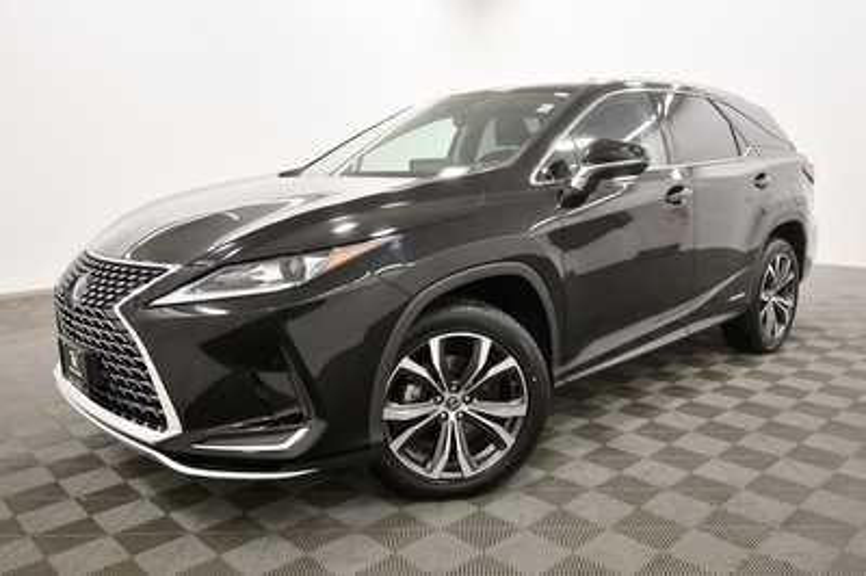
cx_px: 433
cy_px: 288
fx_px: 649
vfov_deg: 47.9
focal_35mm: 27
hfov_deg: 67.4
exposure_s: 1/125
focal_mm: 18
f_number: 5.6
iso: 1400
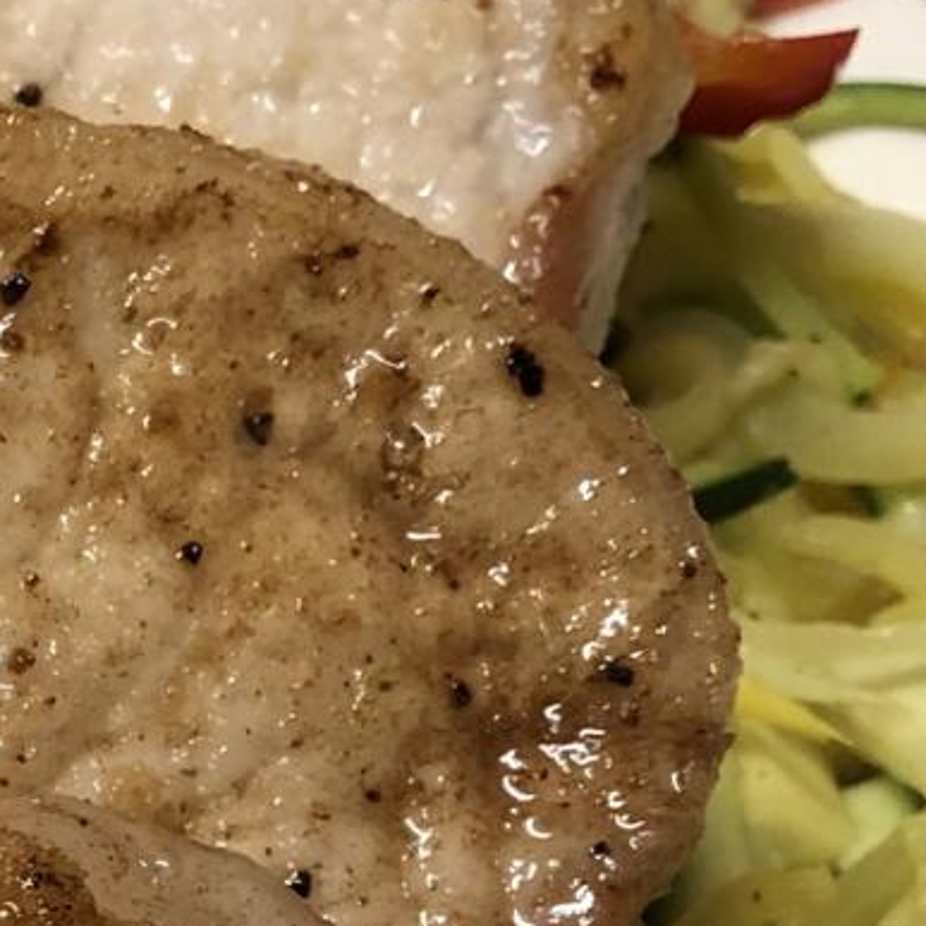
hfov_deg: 12.3
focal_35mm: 131
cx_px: -672
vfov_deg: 12.5
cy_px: 1460
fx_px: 3965
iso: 32
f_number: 1.8
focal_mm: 3.99
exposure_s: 1/30
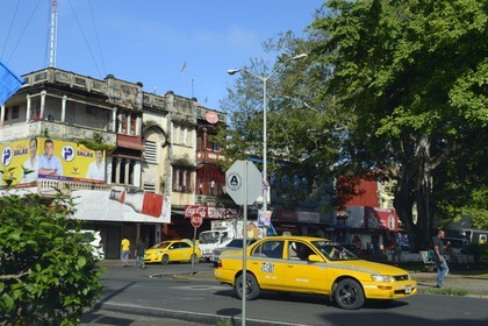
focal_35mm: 44
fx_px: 596
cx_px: 244
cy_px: 163
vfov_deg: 30.5
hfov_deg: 44.5
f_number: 6.3
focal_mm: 44
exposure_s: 1/640
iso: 200
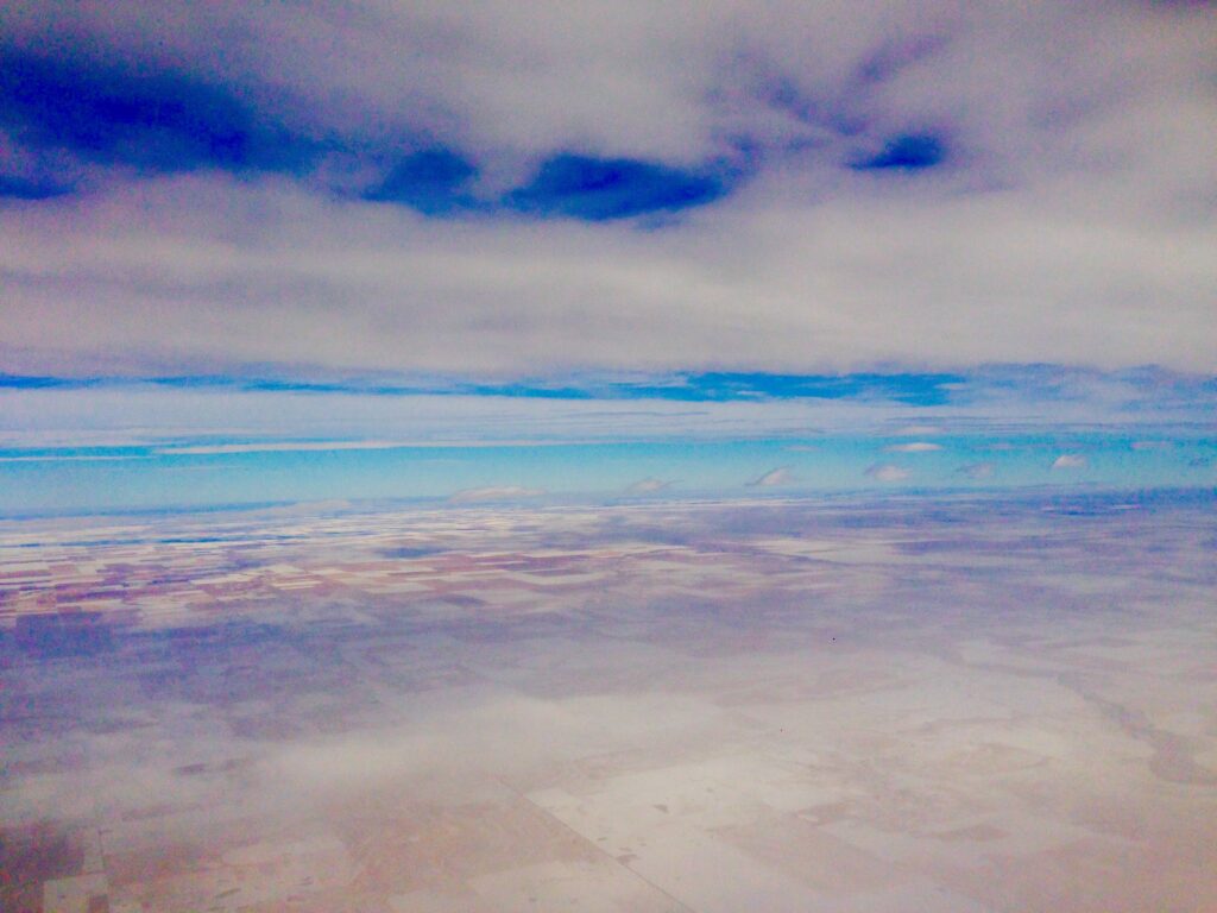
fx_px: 1160
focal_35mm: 33
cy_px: 456
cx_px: 608
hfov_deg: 55.4
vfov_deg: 42.9
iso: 50
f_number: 2.4
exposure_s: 1/3195
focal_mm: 4.12
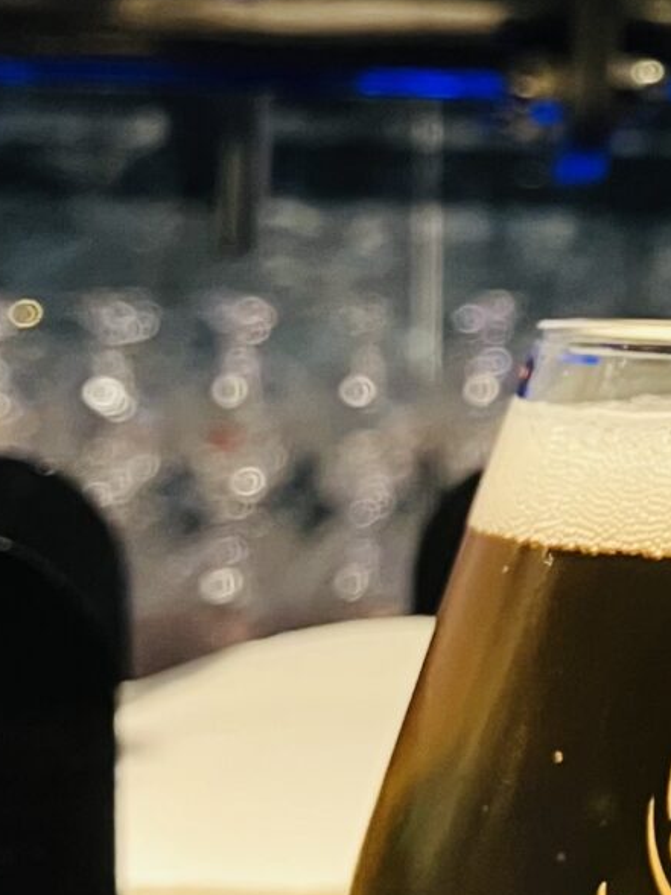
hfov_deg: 11.4
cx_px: 1147
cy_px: 403
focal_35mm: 122
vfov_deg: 16.1
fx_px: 3153
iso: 200
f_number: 1.8
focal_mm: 3.99
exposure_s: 1/50
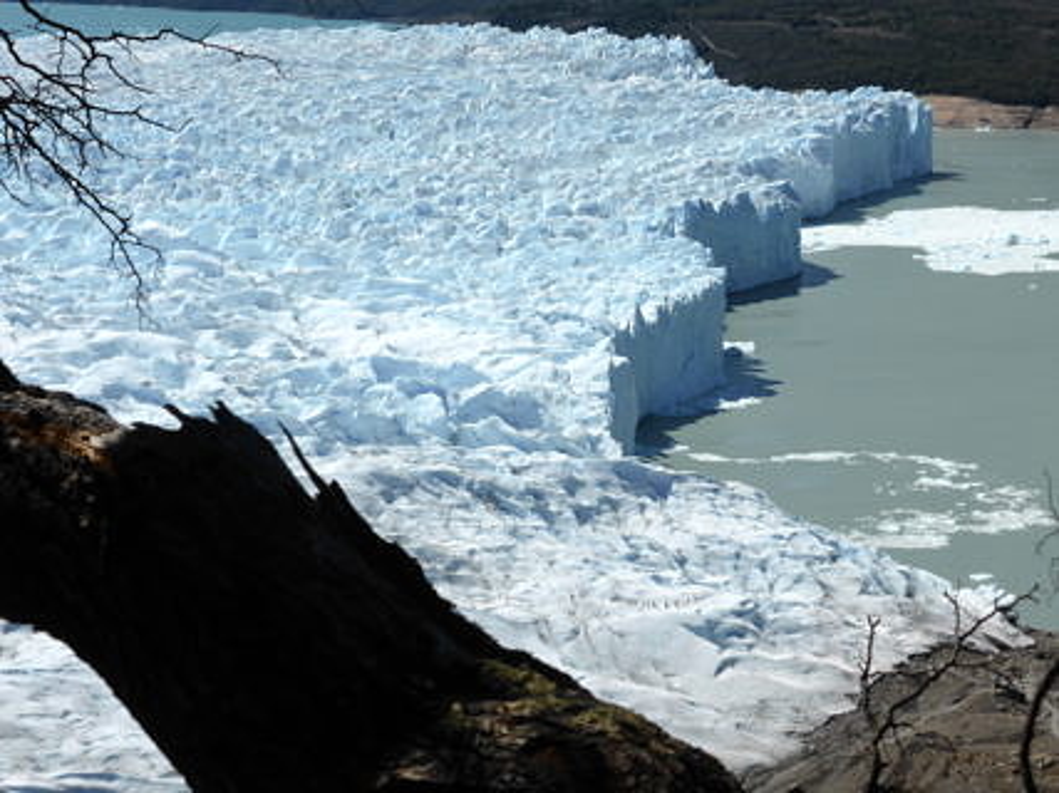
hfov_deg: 21.5
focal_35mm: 91
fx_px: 2783
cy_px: 396
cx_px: 530
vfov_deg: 16.2
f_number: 5.2
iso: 100
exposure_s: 1/1600
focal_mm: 15.1
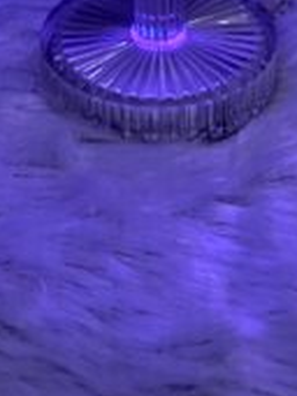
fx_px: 790
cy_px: -171
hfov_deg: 21.3
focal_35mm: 69
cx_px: 176
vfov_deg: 23.5
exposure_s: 1/25
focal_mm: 6.19
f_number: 1.65
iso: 160
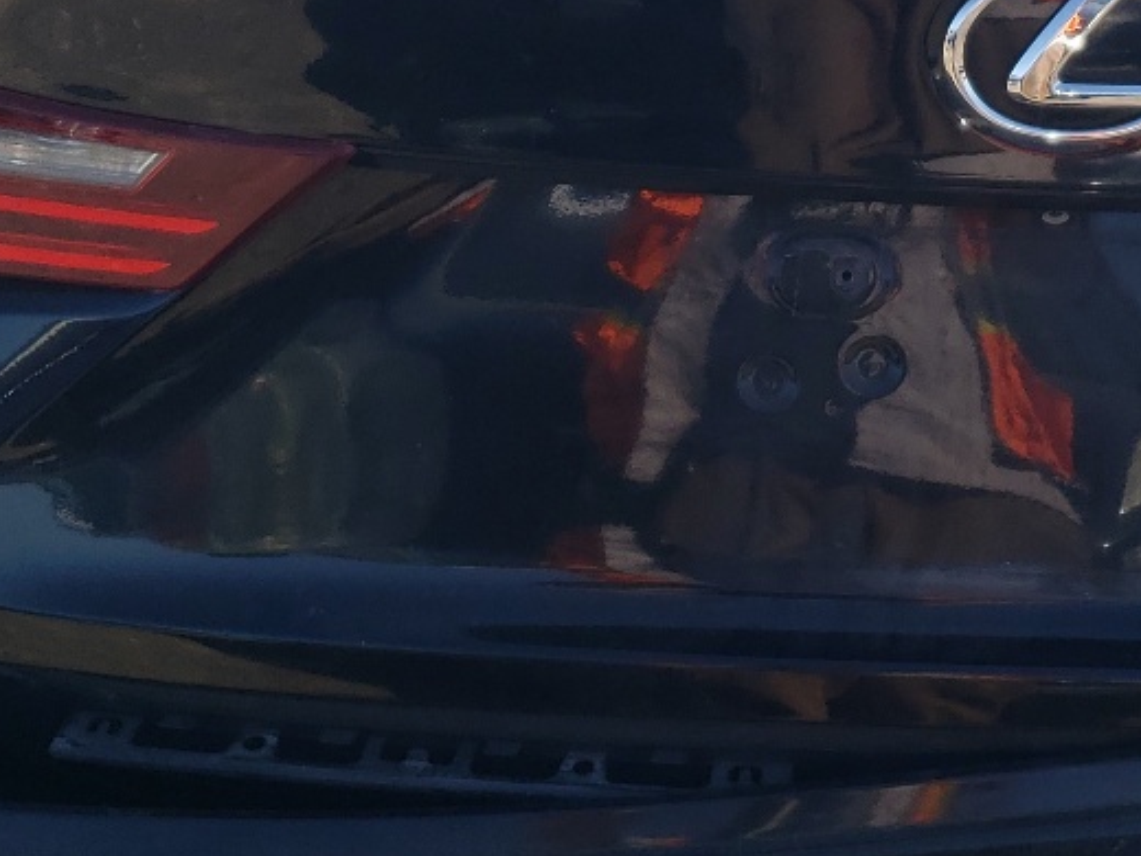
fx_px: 2637
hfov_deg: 24.2
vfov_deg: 18.2
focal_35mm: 80
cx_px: 843
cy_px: 105
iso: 50
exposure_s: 1/1250
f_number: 1.5
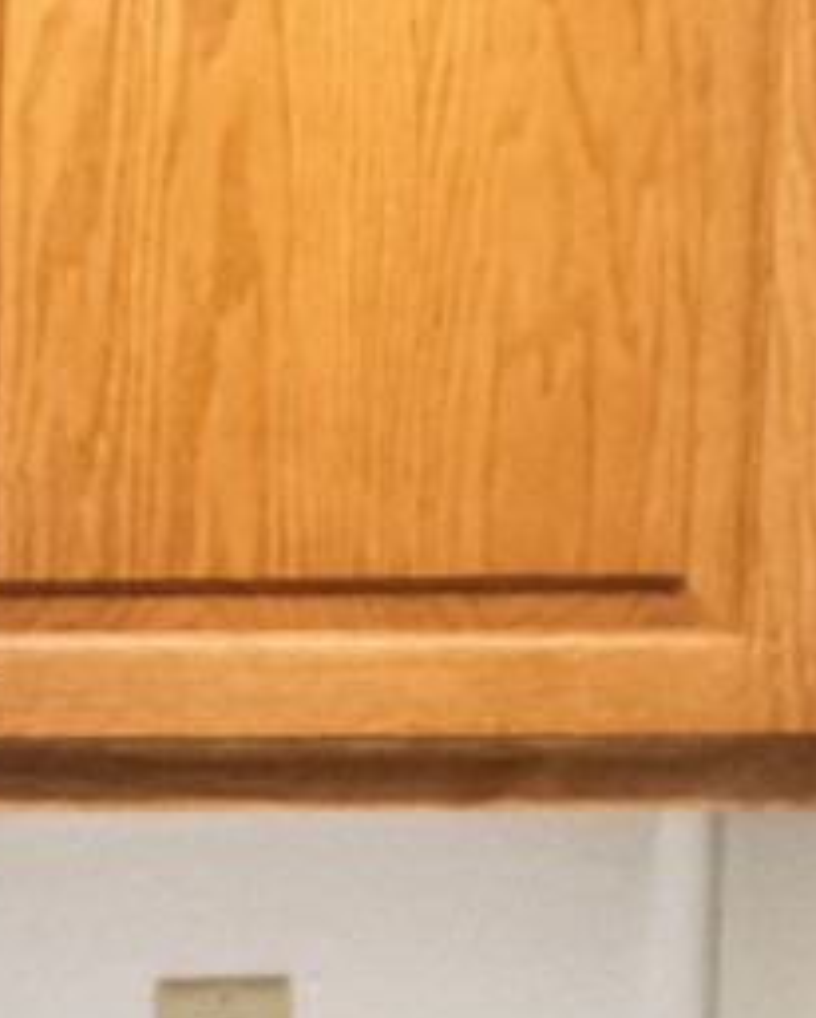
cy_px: 1335
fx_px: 3588
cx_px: -574
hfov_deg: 12.1
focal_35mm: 119
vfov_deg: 15.4
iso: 3200
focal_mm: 10
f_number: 4.5
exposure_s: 1/160
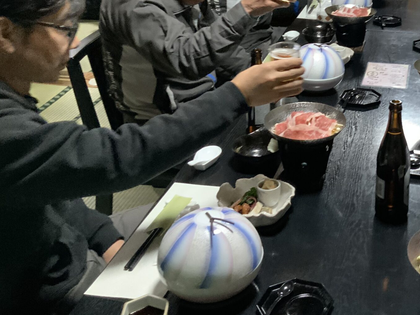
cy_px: 50
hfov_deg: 32.7
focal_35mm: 55
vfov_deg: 25.9
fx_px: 667
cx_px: 397
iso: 320
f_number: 1.8
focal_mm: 3
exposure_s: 1/52
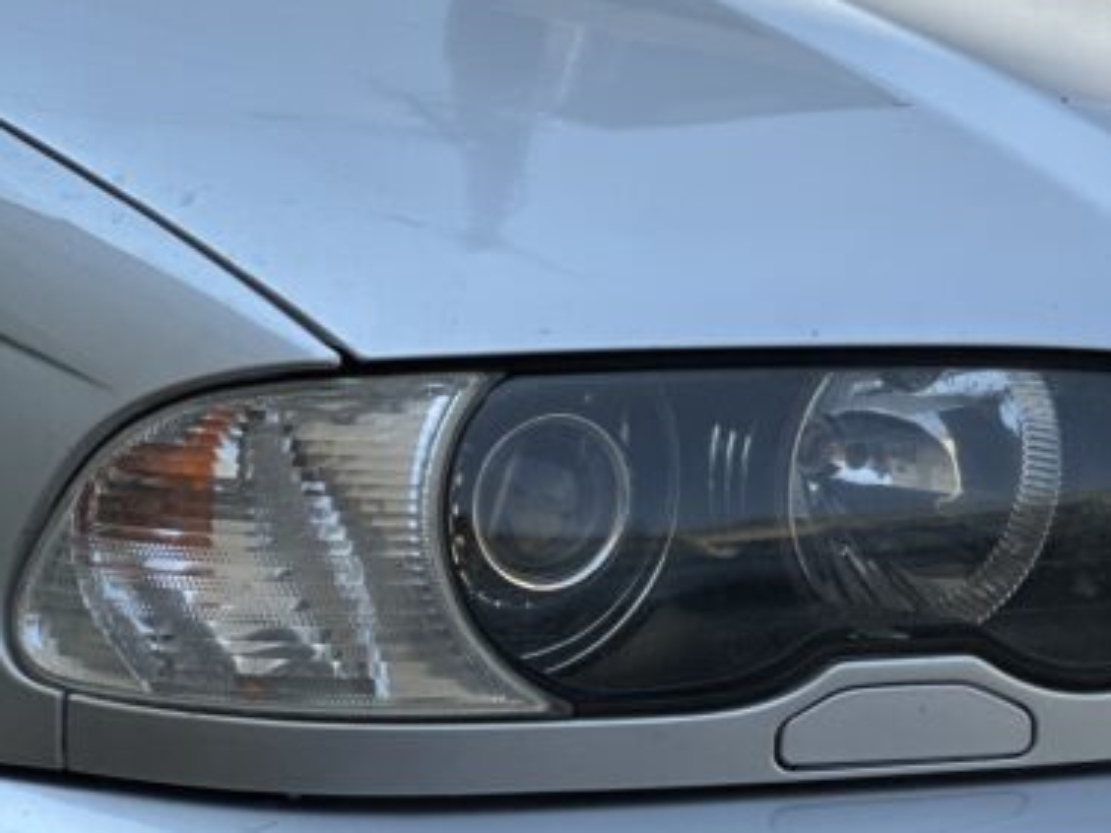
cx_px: 1081
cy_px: 384
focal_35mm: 164
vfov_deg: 9.1
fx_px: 5264
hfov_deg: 11.9
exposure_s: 1/619
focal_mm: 9
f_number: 2.8
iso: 32
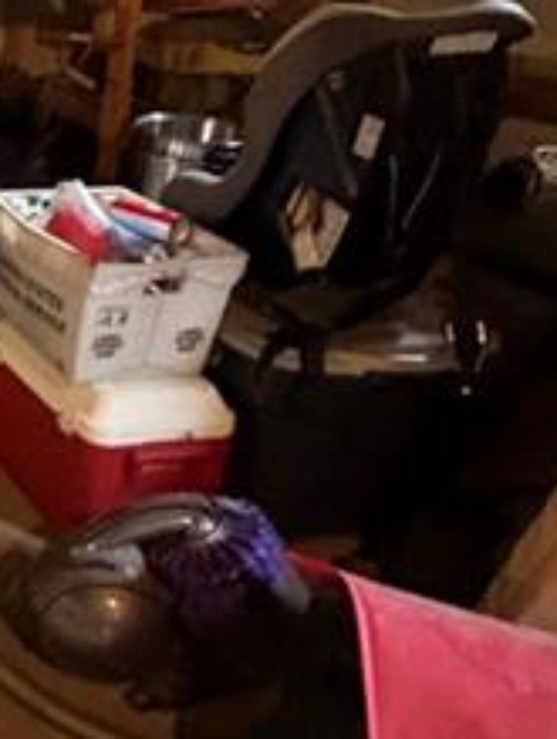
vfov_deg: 38.3
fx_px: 1048
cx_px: -344
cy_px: 236
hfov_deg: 22.5
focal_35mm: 49
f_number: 2.2
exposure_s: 1/30
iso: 1250
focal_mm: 2.22
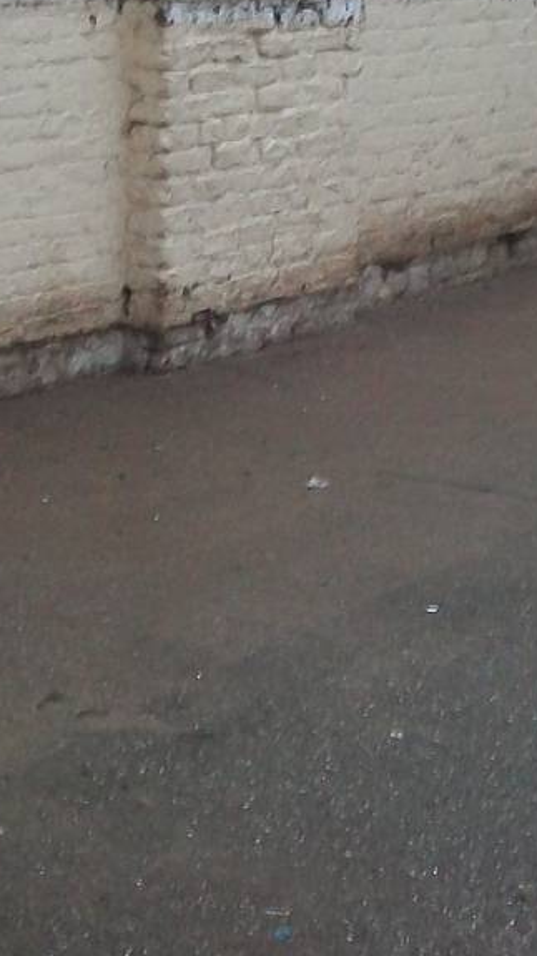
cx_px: 160
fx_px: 2458
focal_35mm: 97
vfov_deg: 21.8
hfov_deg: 12.4
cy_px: 228
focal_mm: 5.7
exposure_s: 1/8
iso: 220
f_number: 2.9
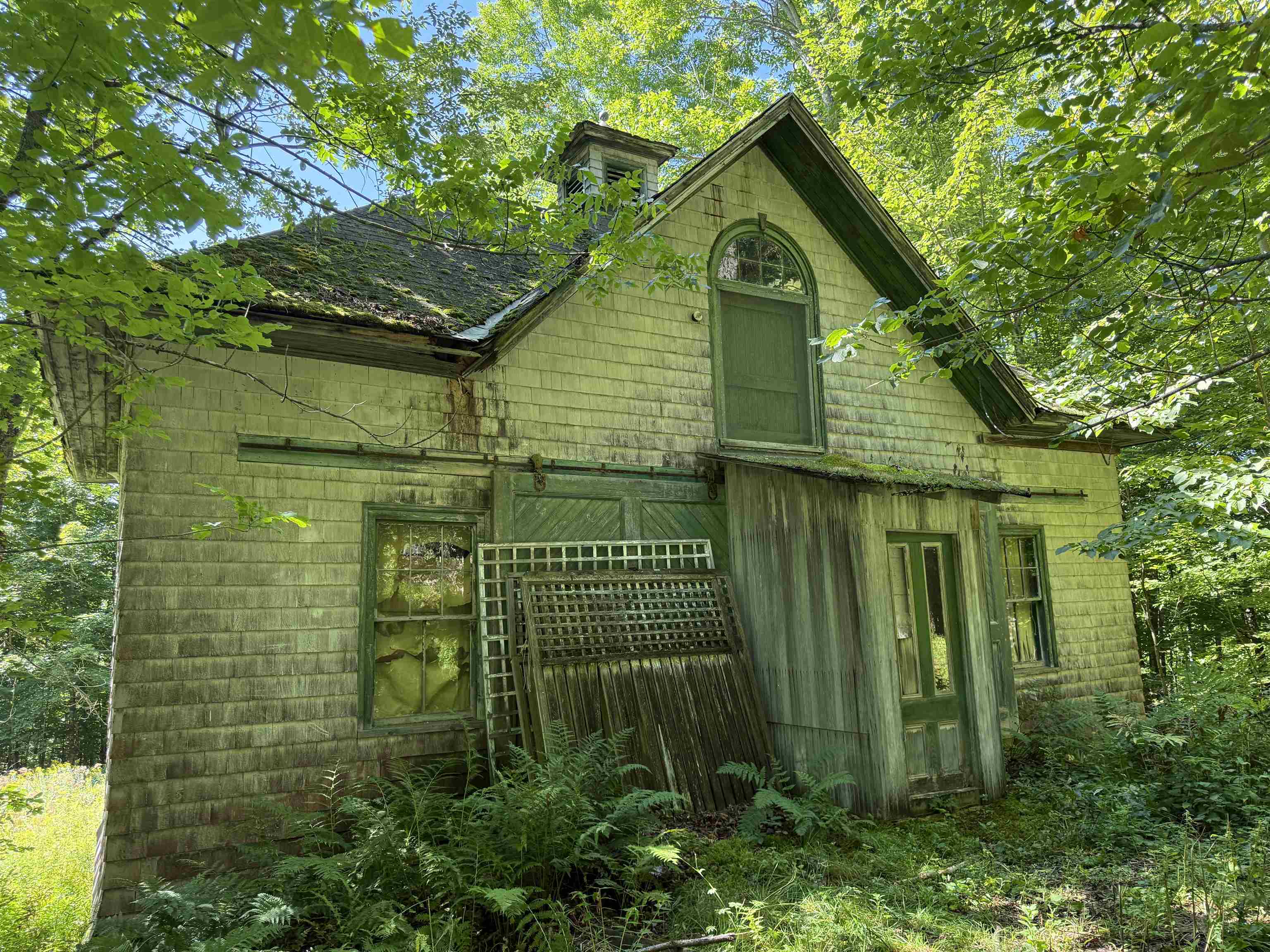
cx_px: 635
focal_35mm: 24
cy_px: 476
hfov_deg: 71.6
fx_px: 881
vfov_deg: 56.8
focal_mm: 6.76
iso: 160
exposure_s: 1/243
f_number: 1.78
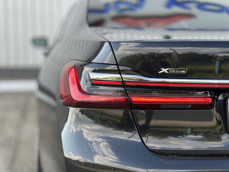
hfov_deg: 39.7
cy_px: 86
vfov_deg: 30.3
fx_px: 318
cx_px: 114
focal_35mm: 48
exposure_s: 1/638
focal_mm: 6.86
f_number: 1.78
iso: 80
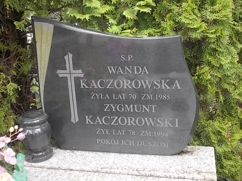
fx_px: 301
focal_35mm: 43
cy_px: 90
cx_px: 121
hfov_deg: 43.9
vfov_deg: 33.6
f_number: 3.3
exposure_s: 1/30
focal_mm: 6.1
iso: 100
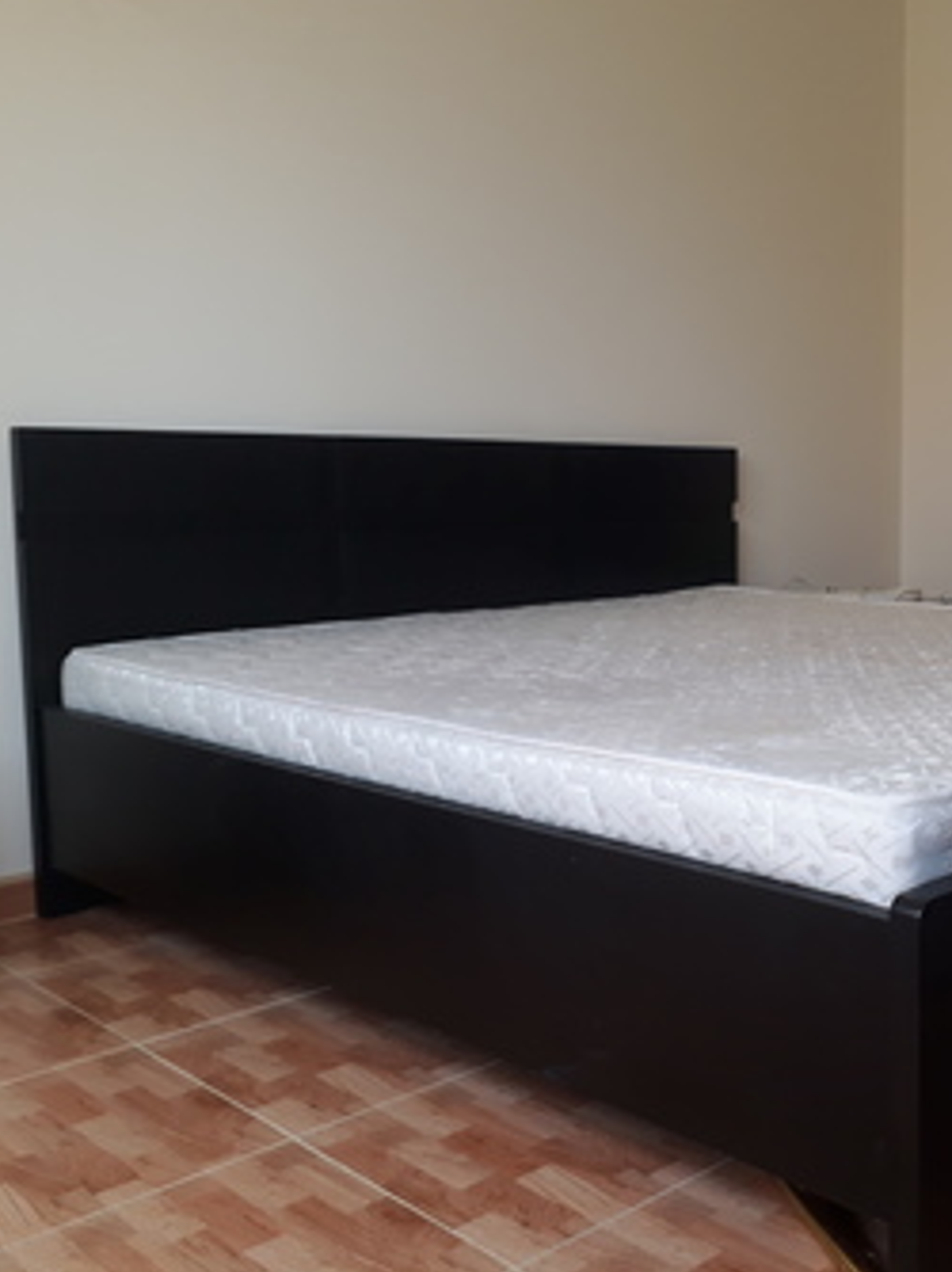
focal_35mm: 37
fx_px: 1358
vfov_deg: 50.2
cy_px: 626
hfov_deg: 36.8
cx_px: 805
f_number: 1.9
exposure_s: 1/33
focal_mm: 3.6
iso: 50
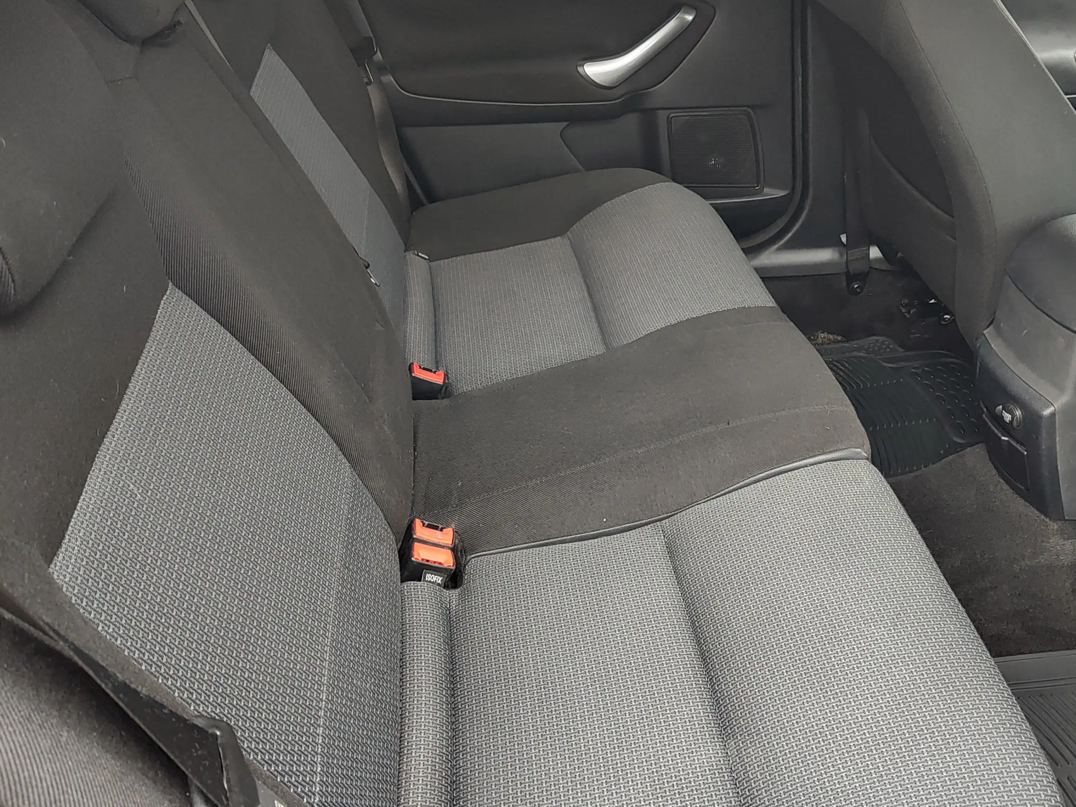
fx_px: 964
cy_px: 361
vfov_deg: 45.4
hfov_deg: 58.3
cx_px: 584
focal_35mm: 31
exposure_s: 1/33.3
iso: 395
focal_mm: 5.56
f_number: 1.8
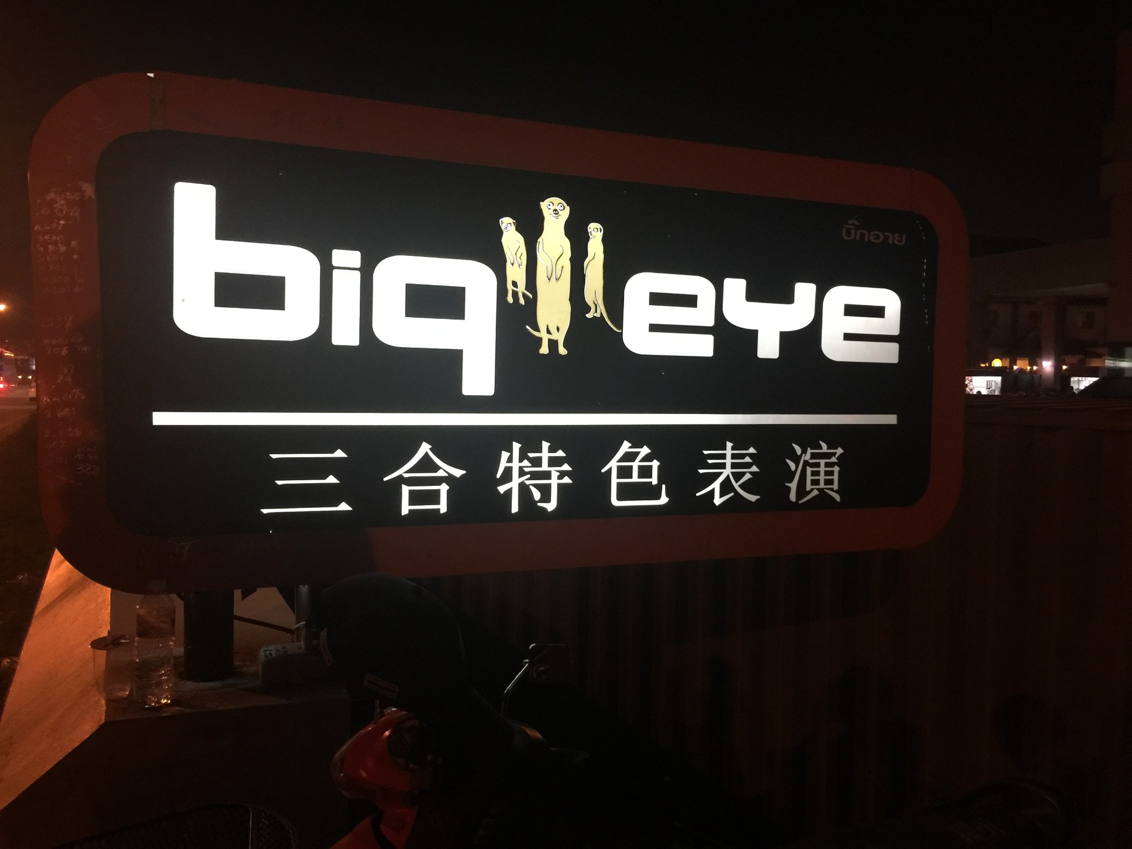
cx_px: 566
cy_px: 424
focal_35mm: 29
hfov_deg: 61.7
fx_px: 948
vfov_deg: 48.2
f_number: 2.2
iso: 100
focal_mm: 4.15
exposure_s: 1/10
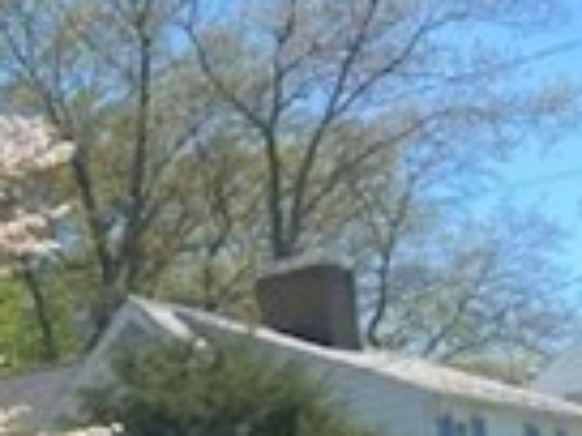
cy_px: 474
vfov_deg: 12.7
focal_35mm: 115
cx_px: -659
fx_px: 1933
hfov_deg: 13.9
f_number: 1.8
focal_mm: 4.25
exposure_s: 1/1608
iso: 32
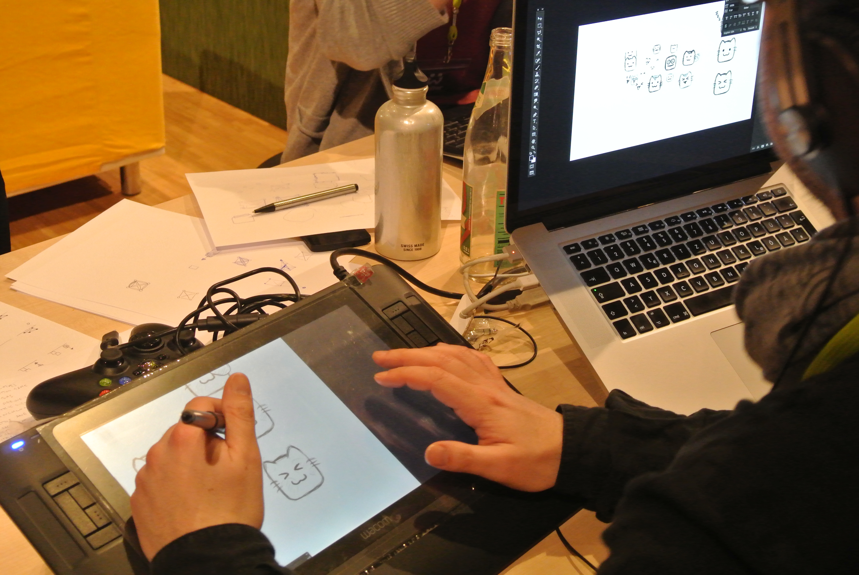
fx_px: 1290
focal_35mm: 54
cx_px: 430
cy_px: 288
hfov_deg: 36.8
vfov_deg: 25.1
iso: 1600
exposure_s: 1/30
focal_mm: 20.3
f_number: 5
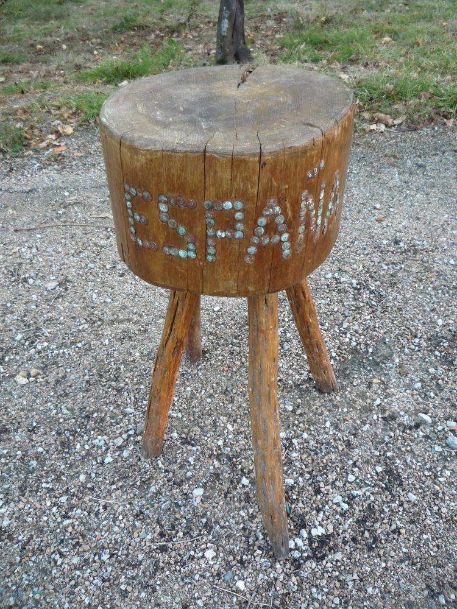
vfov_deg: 60.0
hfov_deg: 46.8
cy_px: 304
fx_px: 528
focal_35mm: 30
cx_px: 228
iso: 200
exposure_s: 1/30
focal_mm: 5.2
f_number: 3.3
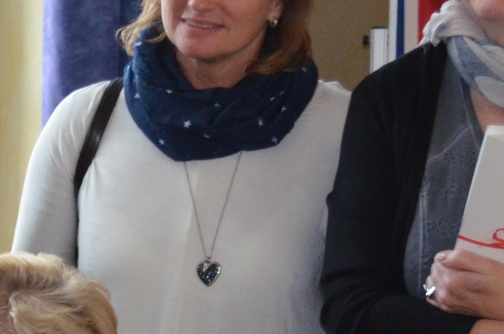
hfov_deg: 10.3
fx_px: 2700
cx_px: -264
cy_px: 517
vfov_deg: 7.0
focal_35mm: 193
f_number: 4.5
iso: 1400
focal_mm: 29
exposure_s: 1/60
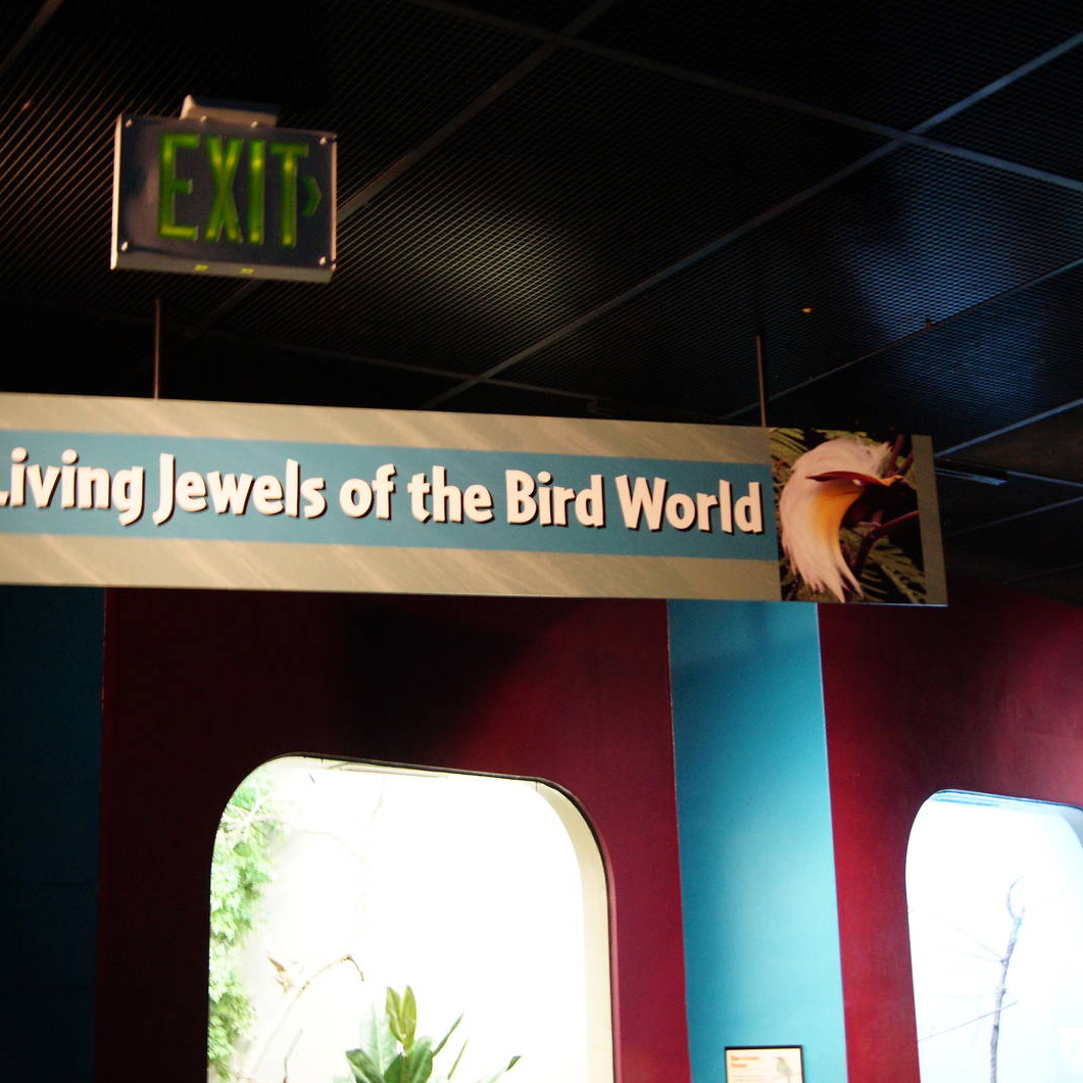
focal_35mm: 50
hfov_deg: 34.0
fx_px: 1770
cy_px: 543
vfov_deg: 34.0
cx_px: 471
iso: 1600
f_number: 4.5
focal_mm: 26
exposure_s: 1/13
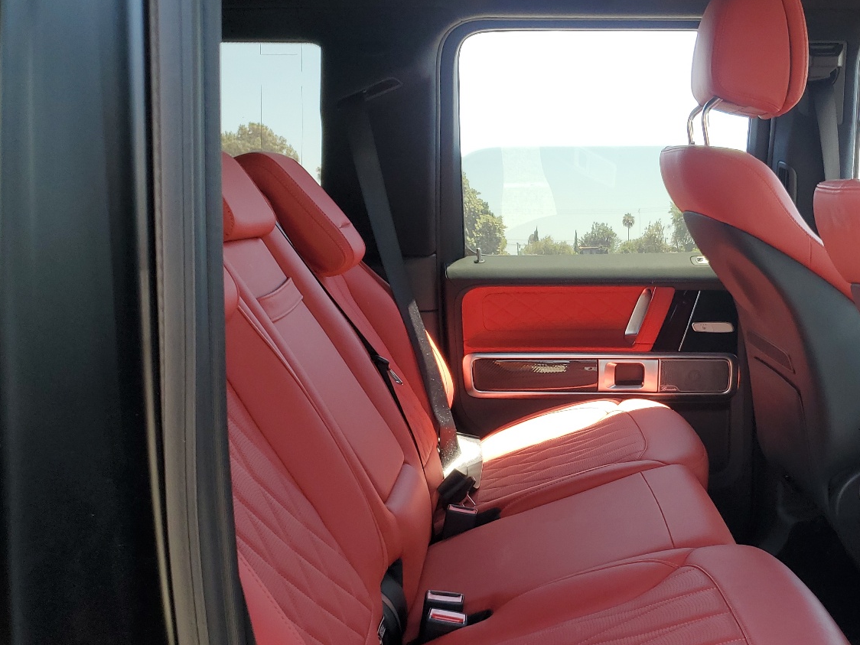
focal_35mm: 37
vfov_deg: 38.4
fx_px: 919
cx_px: 604
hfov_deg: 48.9
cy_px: 406
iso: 50
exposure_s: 1/256
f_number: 1.5
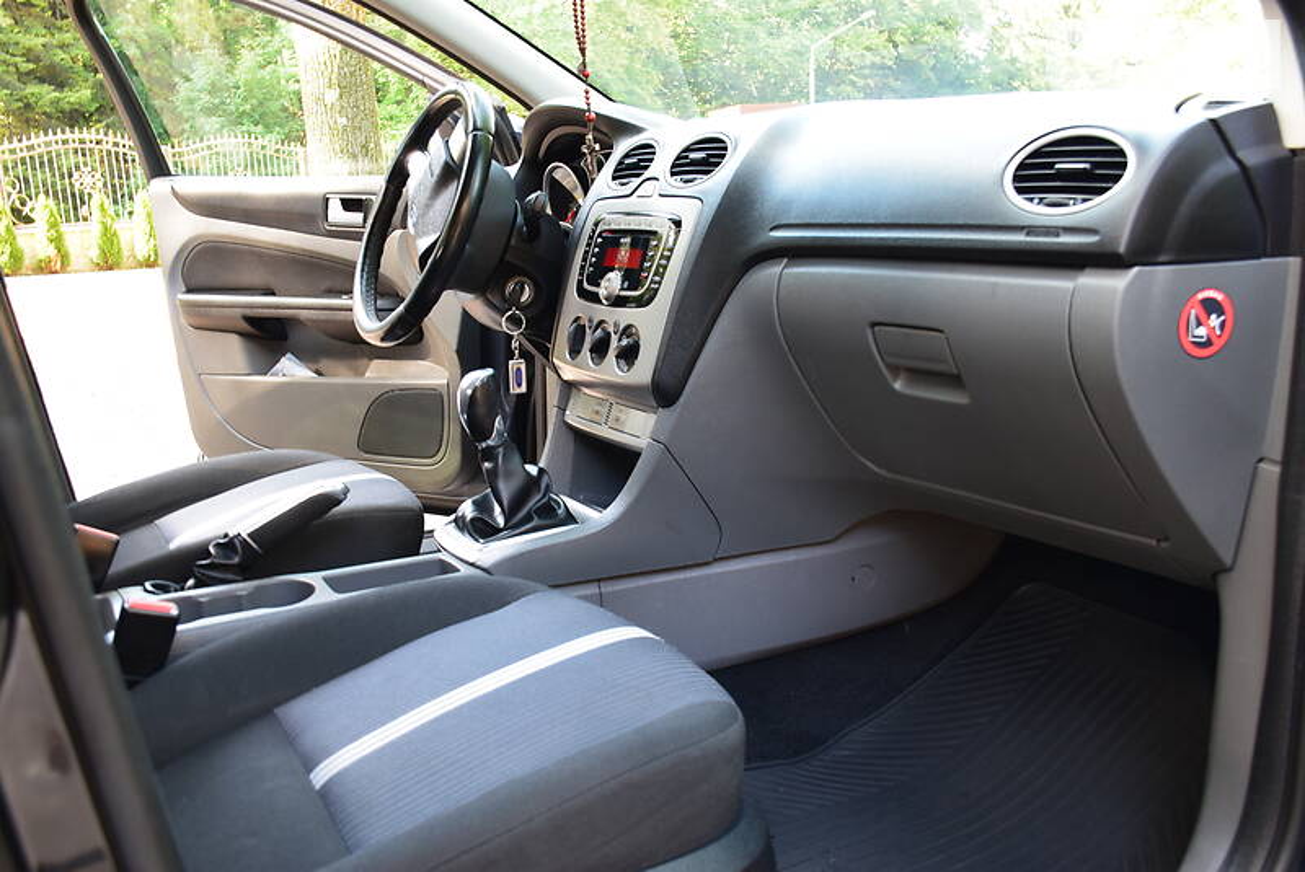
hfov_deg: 57.2
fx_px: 1197
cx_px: 652
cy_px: 436
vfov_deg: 40.0
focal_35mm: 33
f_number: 6.3
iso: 560
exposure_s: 1/15
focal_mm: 22
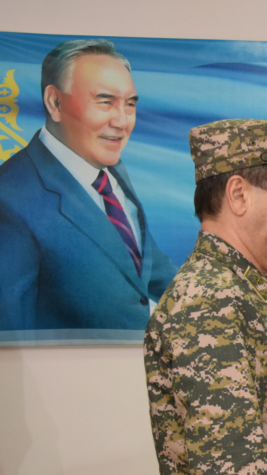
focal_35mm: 96
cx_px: 572
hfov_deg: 11.1
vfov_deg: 21.9
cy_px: 375
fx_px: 1212
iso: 1600
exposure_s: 1/125
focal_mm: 25
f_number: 5.6
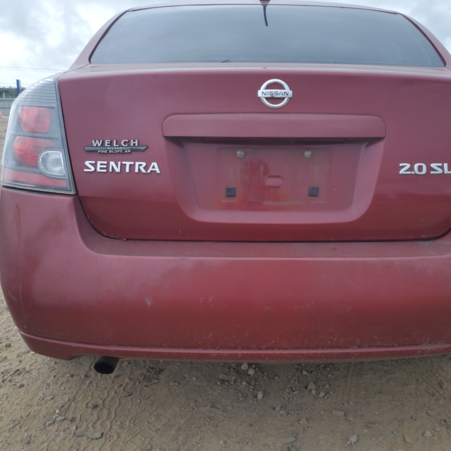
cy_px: 203
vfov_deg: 47.2
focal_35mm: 35
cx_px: 272
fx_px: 516
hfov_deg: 46.9
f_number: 1.5
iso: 50
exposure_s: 1/833
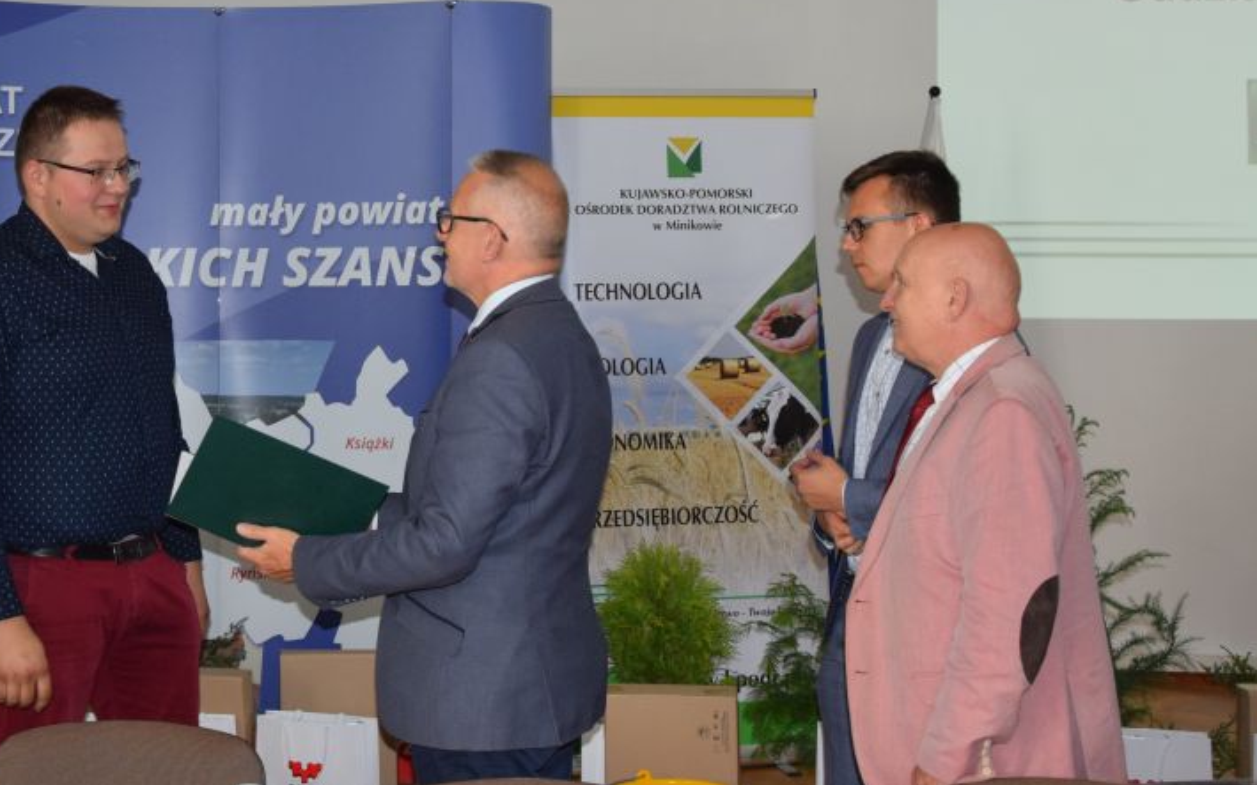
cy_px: 268
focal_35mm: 53
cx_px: 369
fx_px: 1815
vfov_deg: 24.3
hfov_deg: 37.6
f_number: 5
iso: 800
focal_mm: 24
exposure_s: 1/100
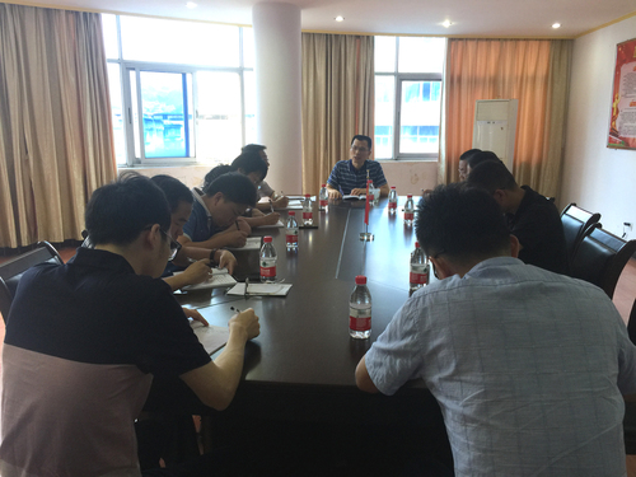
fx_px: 533
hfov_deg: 61.7
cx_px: 318
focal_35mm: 29
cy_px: 238
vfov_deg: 48.2
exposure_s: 1/33
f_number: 2.2
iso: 40
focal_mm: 4.15
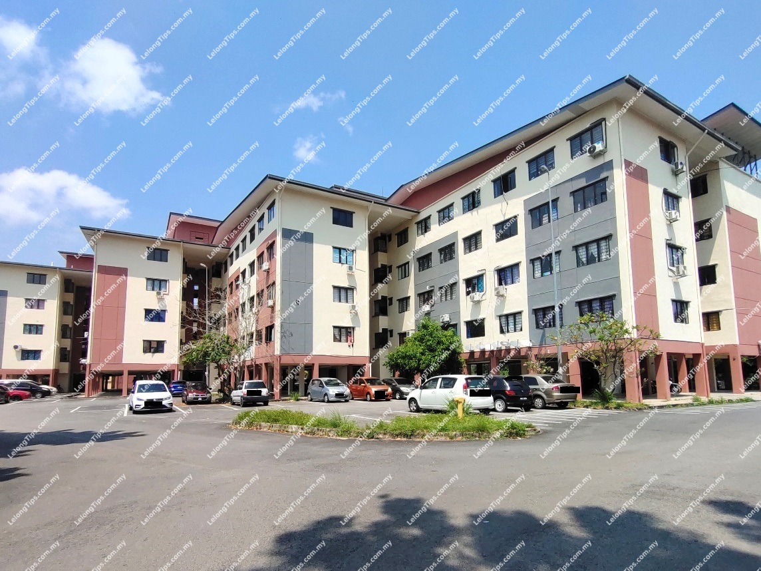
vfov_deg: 78.1
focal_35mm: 16
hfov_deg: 94.5
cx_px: 380
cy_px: 286
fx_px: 352
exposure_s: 1/1187
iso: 50
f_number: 2.2
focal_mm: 1.66
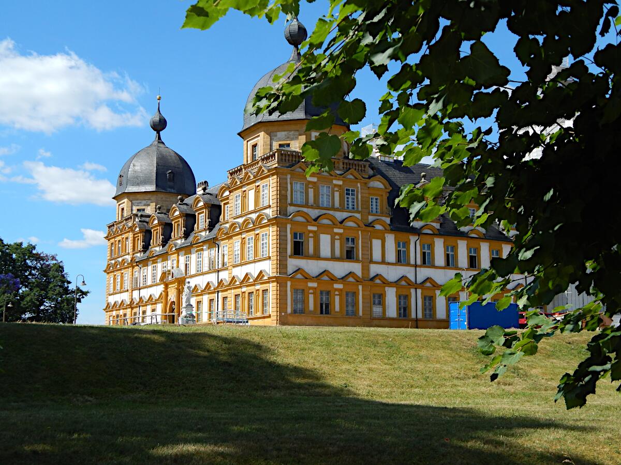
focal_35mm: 49
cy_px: 232
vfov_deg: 29.7
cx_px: 310
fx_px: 879
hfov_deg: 38.9
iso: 125
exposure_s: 1/1000
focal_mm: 8.6
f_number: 3.7
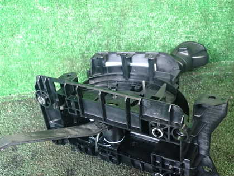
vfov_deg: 33.6
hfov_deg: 43.8
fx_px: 291
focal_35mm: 43
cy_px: 95
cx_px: 101
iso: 400
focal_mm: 5.4
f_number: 2.3
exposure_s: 1/30
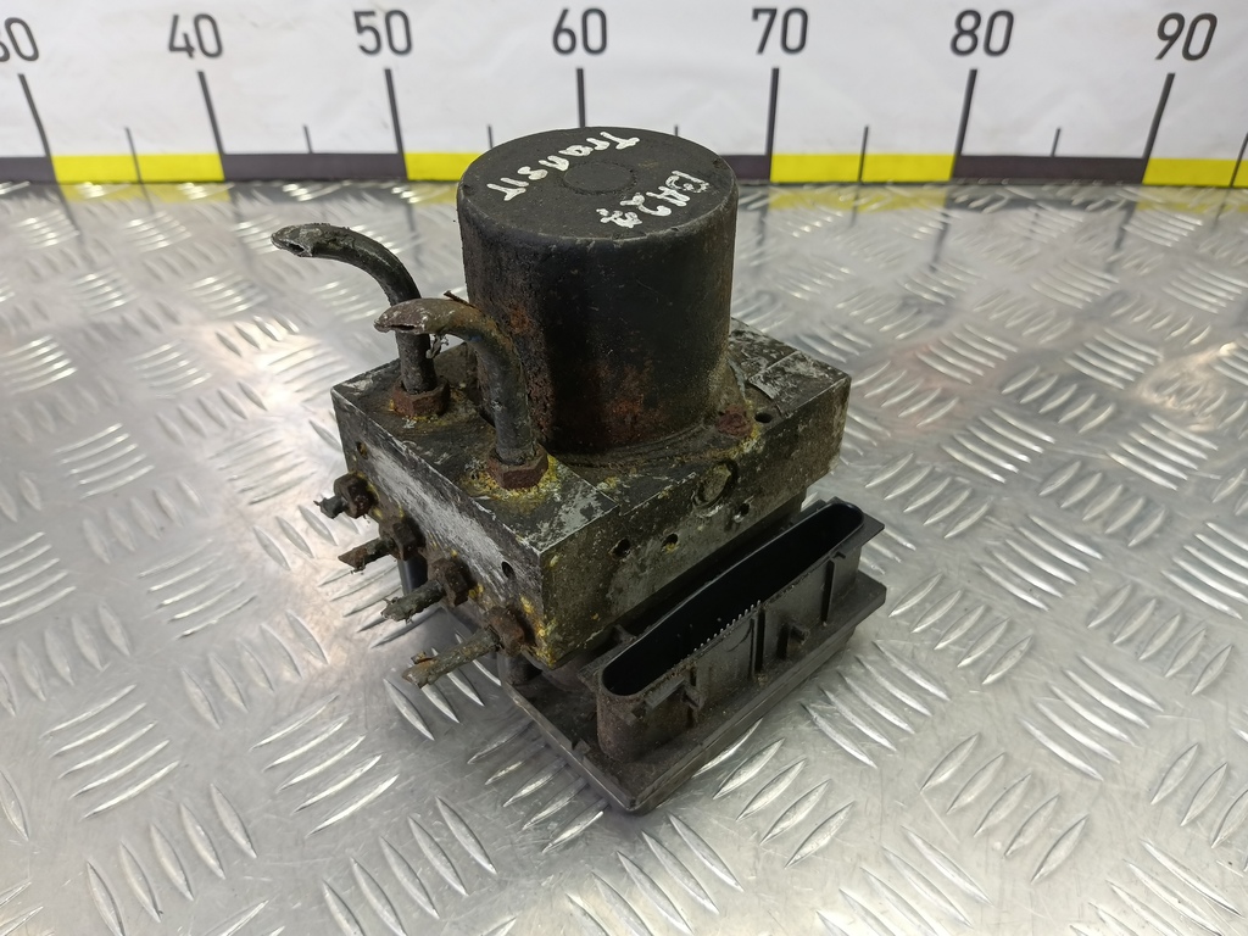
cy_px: 468
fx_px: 829
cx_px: 624
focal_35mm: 23
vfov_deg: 58.9
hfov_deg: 73.9
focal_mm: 4.11
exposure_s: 1/50
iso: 163
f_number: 1.6
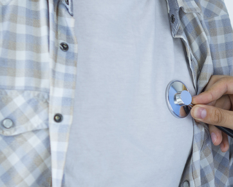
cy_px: 163
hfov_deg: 11.5
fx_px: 1145
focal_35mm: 166
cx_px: 230
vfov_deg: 9.3
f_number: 2.8
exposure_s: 1/160
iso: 400
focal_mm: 50
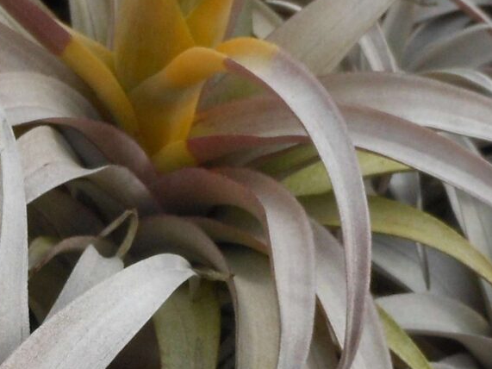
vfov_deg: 10.0
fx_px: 2103
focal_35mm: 148
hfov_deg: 13.3
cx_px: 70
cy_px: 322
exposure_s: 1/640
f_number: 4
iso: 80
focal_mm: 5.9
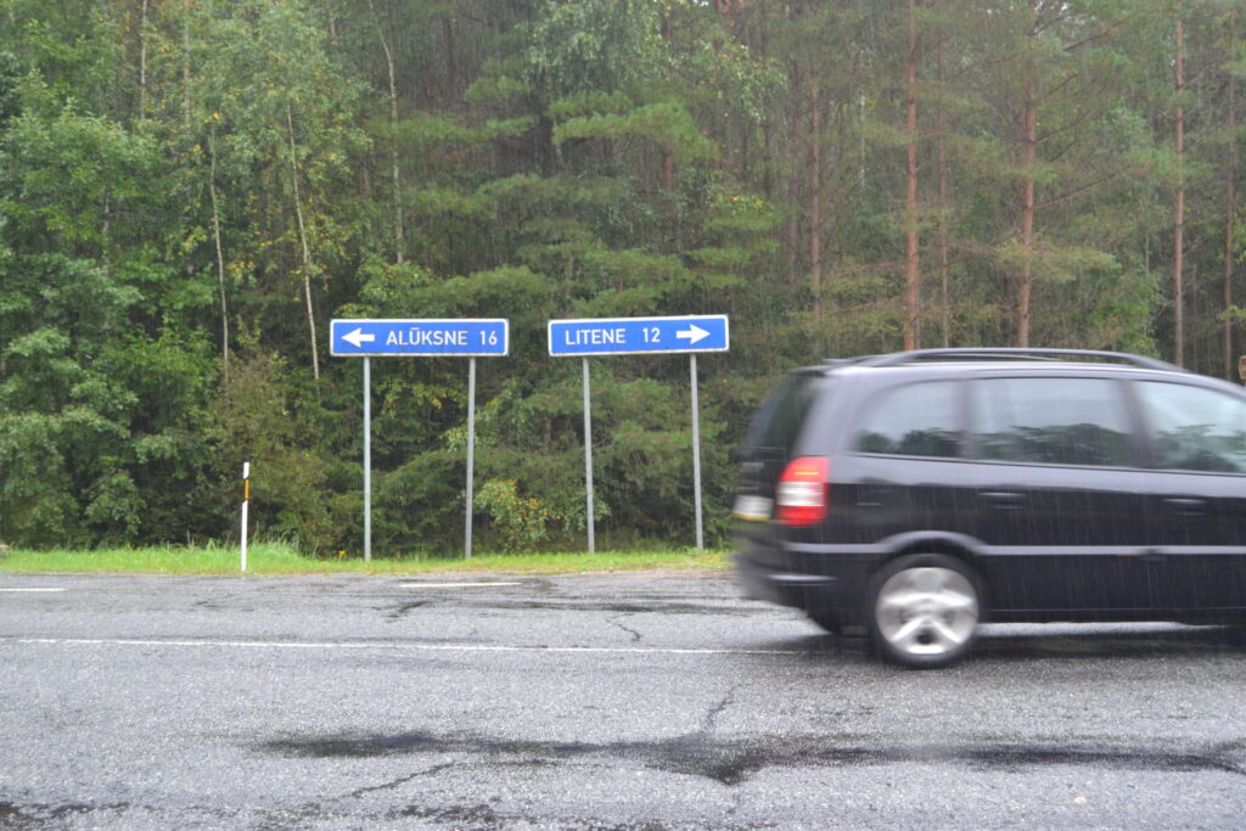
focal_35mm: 48
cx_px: 623
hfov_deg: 41.1
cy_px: 416
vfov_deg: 28.1
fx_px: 1661
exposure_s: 1/60
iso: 720
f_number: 4.5
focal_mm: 32
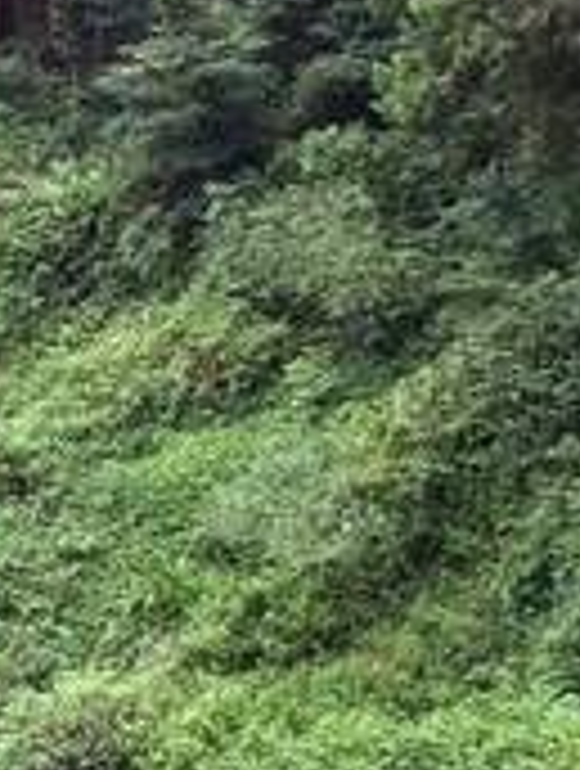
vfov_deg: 22.6
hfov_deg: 17.1
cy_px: 72
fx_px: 1870
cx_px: -45
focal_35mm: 84
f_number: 2.2
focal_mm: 4.12
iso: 40
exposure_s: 1/60
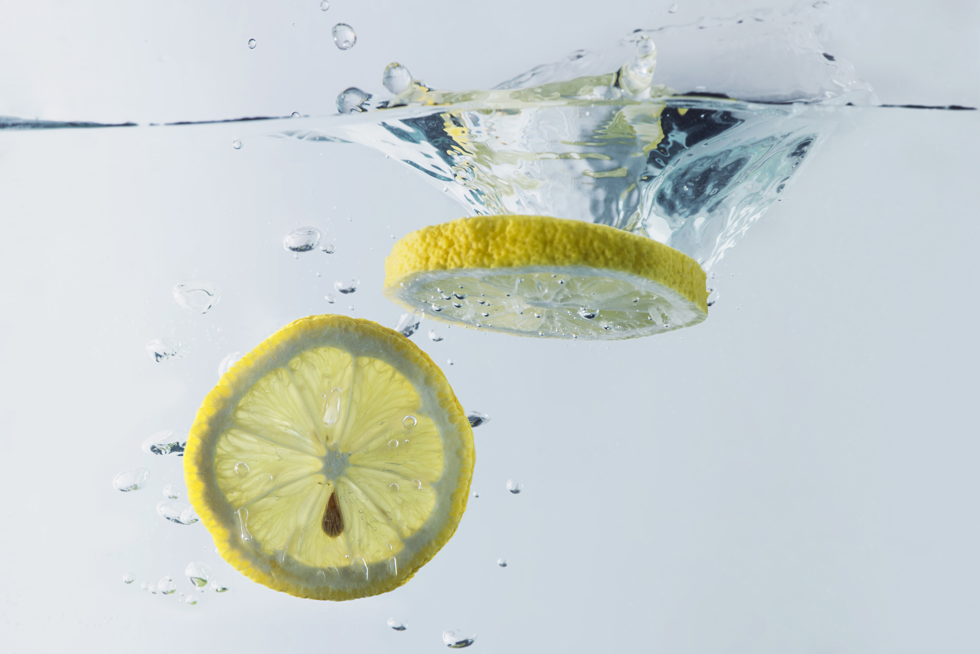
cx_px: 490
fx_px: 2859
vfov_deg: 13.1
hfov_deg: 19.4
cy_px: 327
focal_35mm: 105
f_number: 20
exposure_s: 1/160
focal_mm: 105
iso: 100
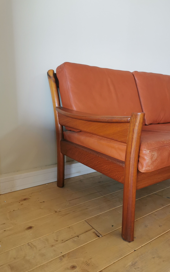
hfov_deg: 43.0
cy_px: 136
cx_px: 101
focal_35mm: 29
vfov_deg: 64.6
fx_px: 215
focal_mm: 5.58
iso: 125
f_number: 1.8
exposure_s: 1/100
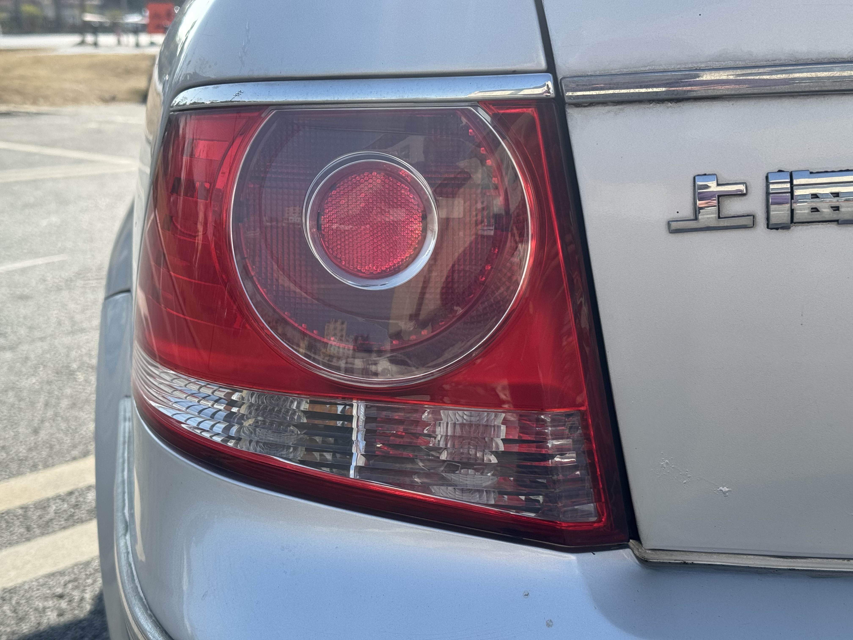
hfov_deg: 39.7
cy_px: 320
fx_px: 1183
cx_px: 426
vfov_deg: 30.3
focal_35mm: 48
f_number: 1.78
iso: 64
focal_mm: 6.76
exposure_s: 1/2179
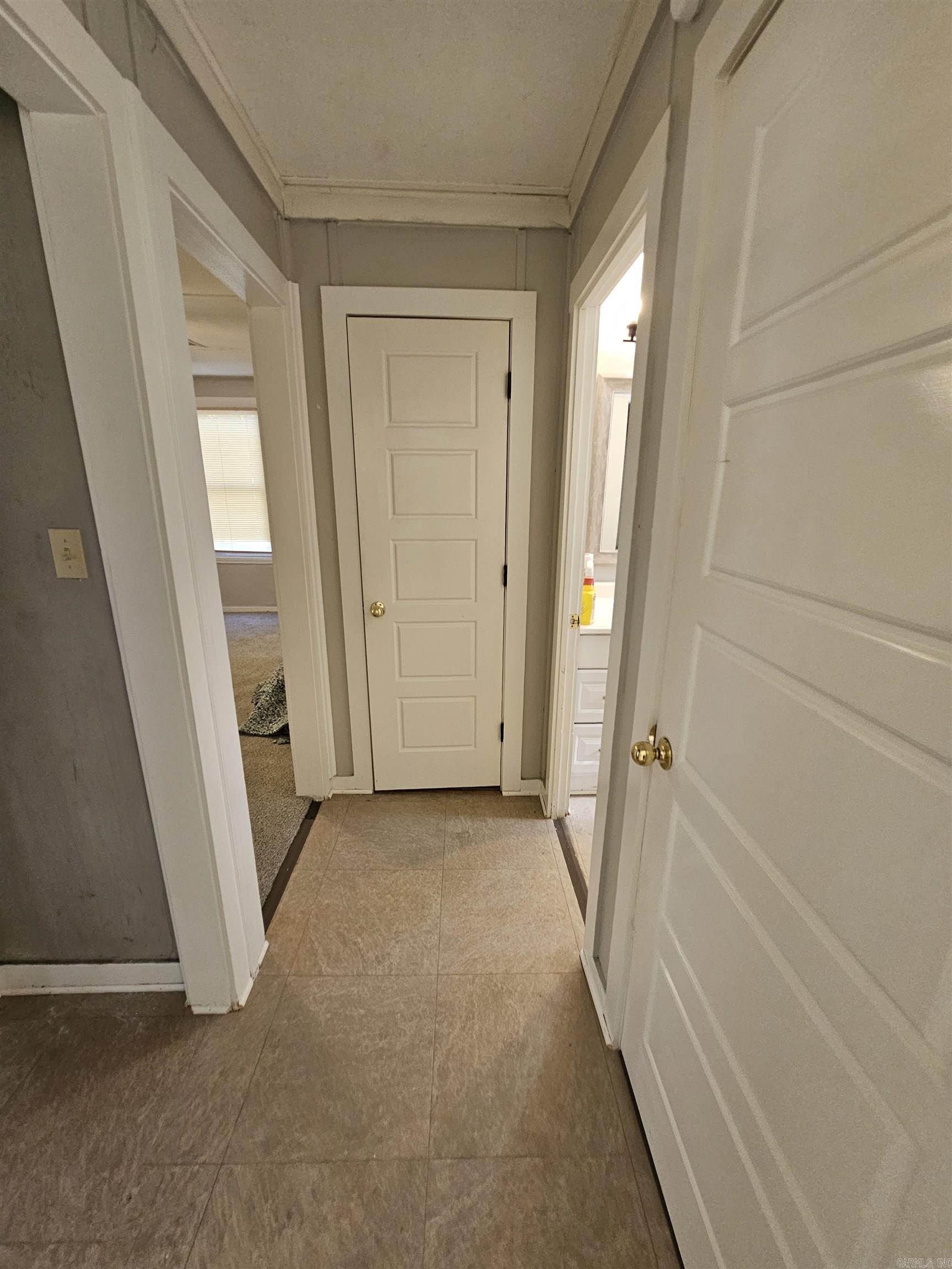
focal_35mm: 13
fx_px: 477
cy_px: 634
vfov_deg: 106.2
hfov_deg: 89.9
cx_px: 476
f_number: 2.2
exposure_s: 1/60
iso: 200
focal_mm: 2.2
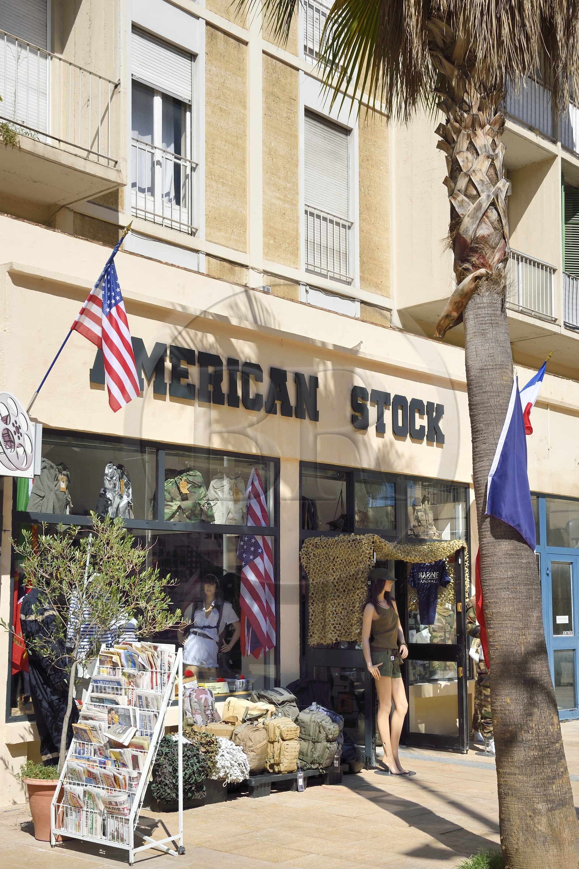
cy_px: 434
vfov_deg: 42.7
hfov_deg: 29.2
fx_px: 1110
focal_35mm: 46
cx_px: 290
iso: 200
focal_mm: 46
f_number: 14
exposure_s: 1/200
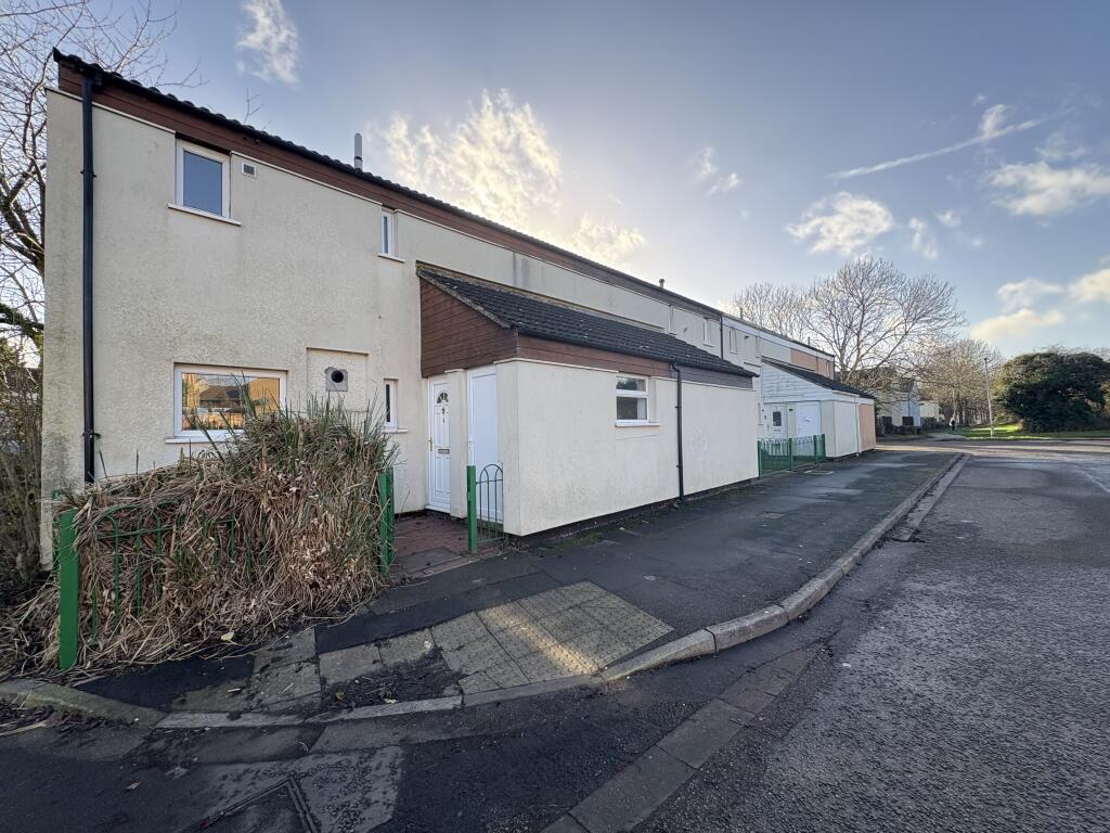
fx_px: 449
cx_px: 555
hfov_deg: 102.1
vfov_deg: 85.7
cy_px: 416
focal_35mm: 14
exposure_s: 1/448
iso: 64
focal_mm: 2.22
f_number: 2.2
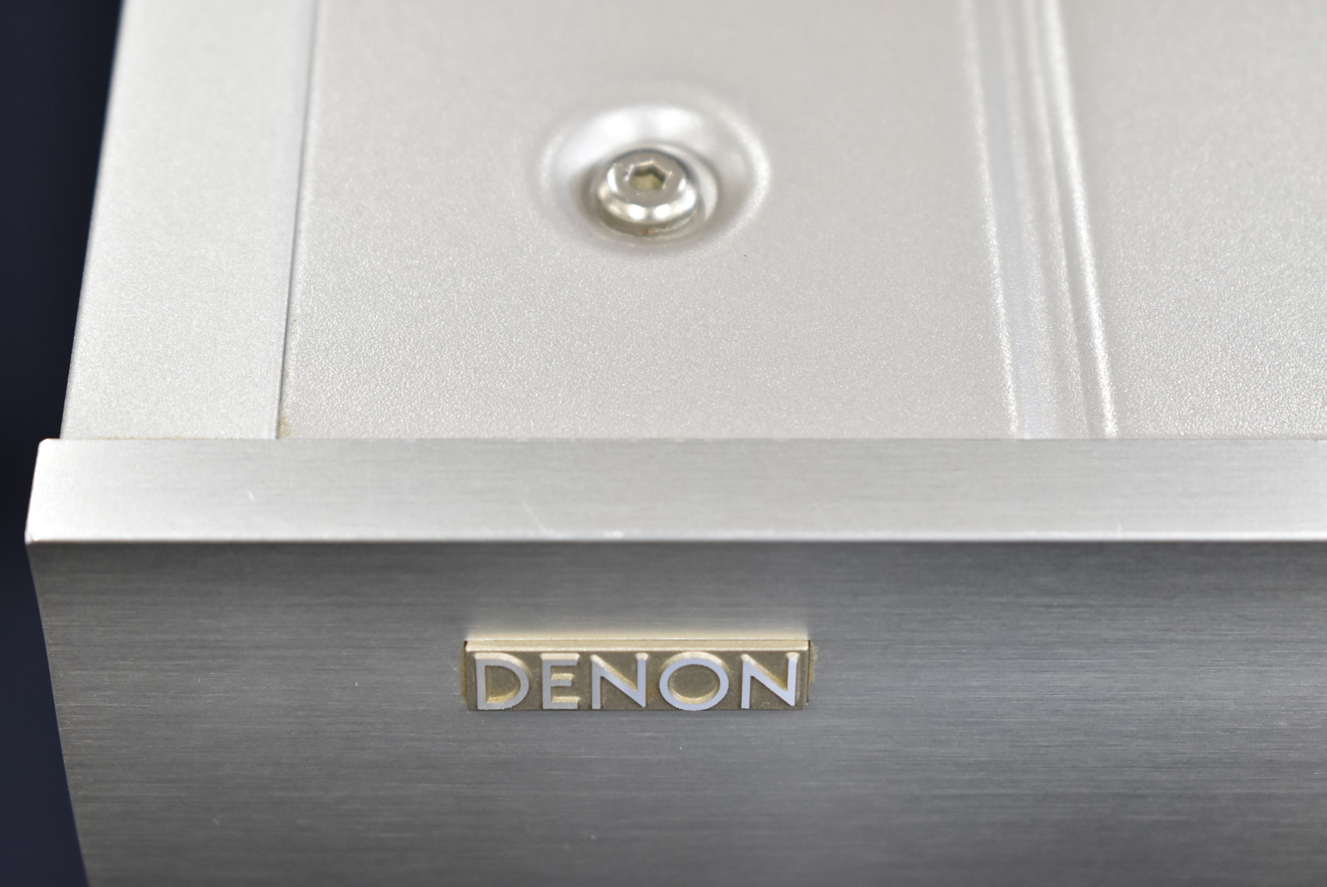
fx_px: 3043
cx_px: 664
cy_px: 444
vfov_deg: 16.6
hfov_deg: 24.6
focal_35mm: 82
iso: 800
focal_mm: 55
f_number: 5.6
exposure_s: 1/40
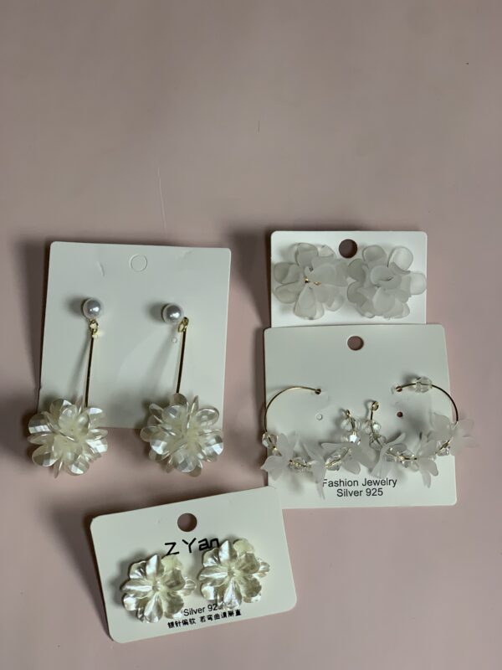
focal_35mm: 52
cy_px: 335
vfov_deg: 36.8
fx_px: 1005
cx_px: 251
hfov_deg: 28.0
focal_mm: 6
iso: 125
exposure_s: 1/84
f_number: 2.4
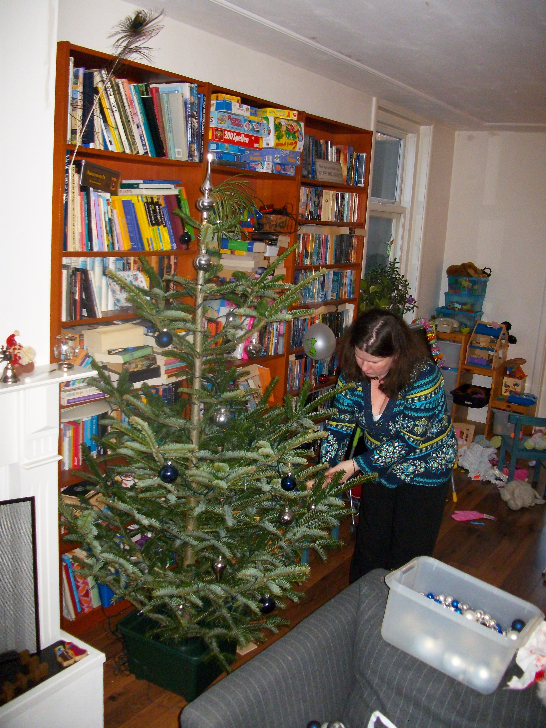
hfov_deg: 41.8
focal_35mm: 34
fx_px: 715
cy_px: 364
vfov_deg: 54.0
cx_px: 273
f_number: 2.9
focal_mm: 5.7
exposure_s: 1/40
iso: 320
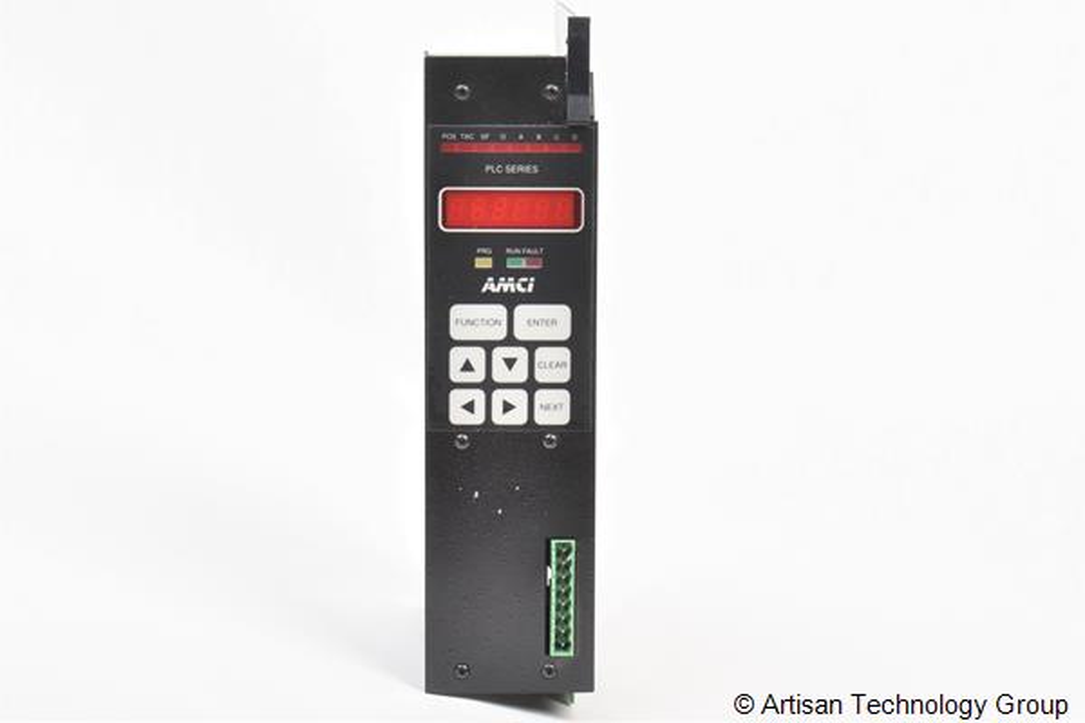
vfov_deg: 16.6
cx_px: 542
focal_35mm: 82
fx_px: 2486
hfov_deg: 24.6
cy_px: 362
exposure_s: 1/200
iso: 200
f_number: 13
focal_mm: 55
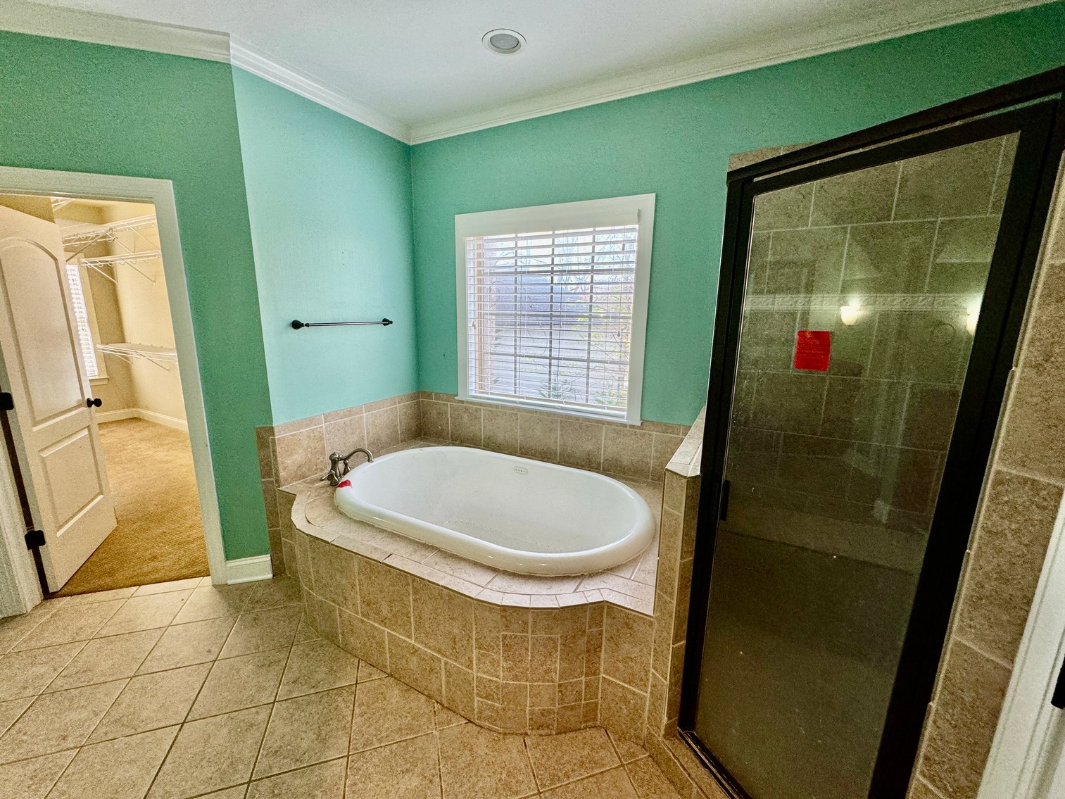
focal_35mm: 14
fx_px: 431
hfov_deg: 102.1
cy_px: 400
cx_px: 532
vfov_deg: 85.7
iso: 160
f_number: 2.2
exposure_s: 1/120
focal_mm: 2.22
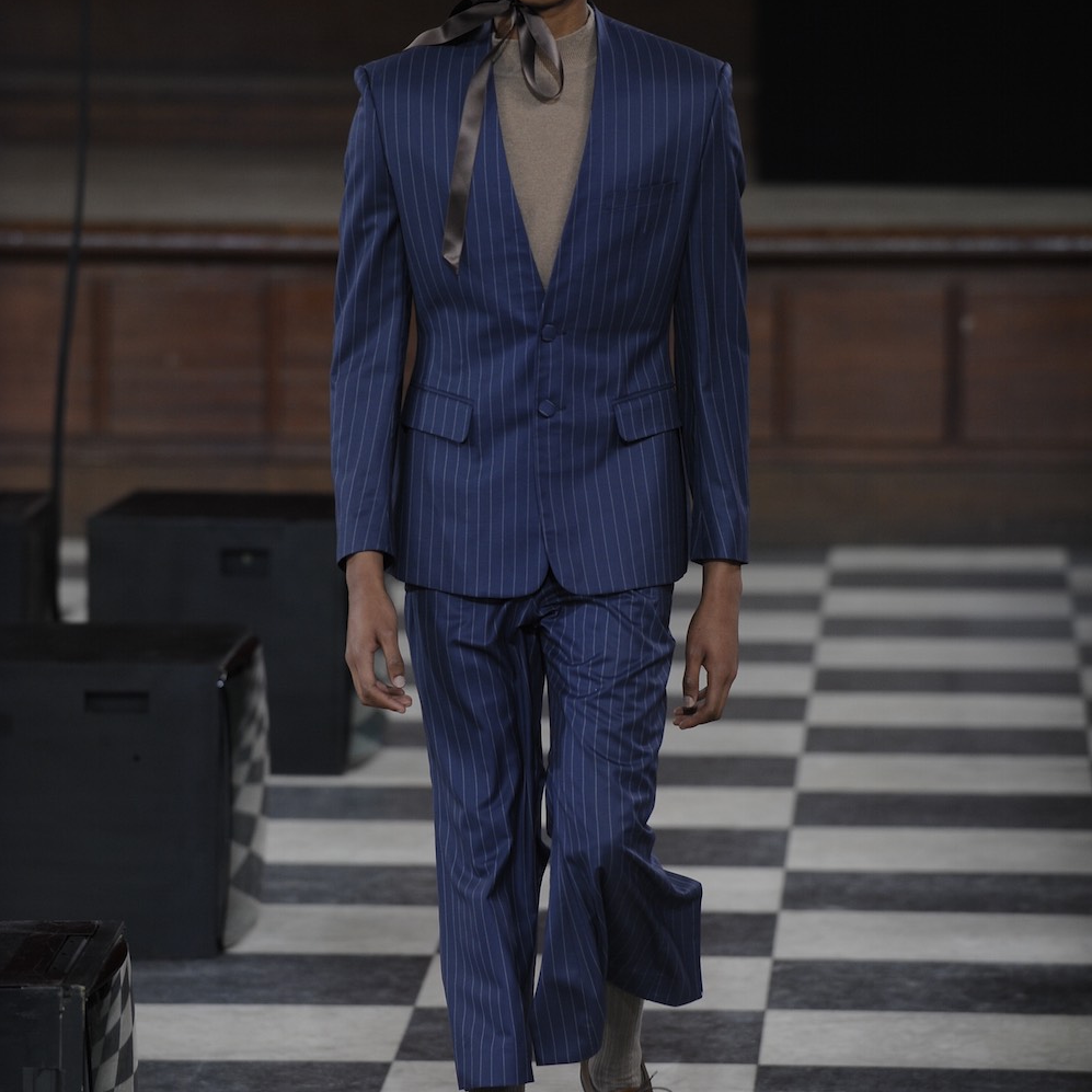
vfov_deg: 6.8
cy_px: 548
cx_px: 545
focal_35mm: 256
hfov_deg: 6.8
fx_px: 9137
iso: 1000
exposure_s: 1/500
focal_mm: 200
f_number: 4
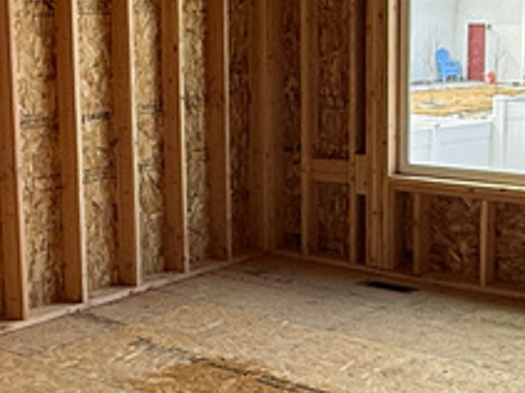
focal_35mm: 68
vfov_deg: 21.6
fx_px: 1031
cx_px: 207
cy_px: 164
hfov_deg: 28.5
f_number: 2.2
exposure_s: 1/142
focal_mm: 2.22
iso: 64
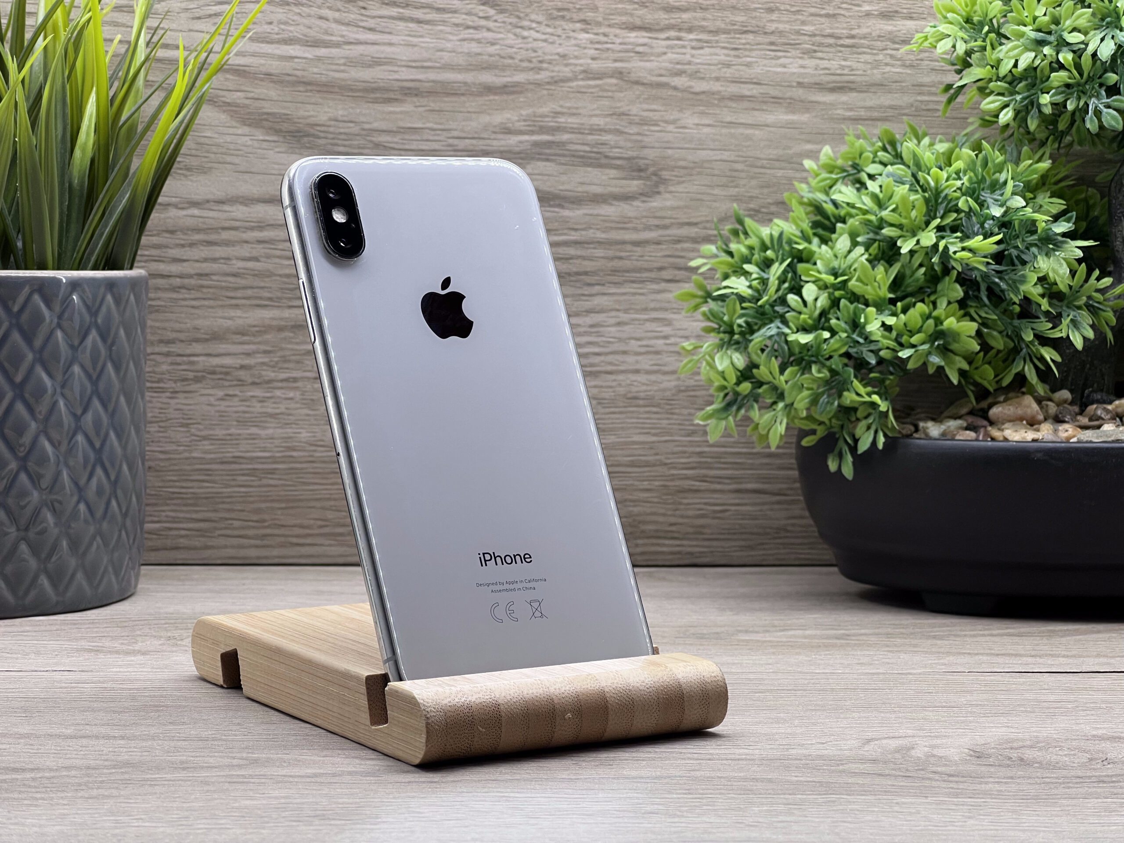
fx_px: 2500
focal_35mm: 77
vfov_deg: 19.1
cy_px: 422
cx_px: 562
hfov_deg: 25.3
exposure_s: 1/100
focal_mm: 9
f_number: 2.8
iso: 80
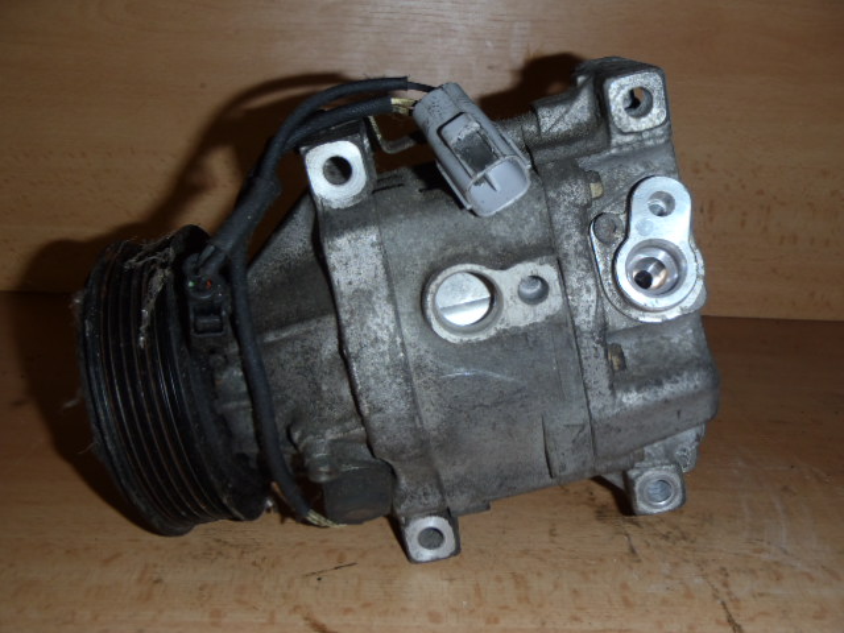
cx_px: 422
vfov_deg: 37.7
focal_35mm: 38
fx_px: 927
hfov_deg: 49.0
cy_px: 316
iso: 100
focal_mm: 6.83
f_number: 4.6
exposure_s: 1/40
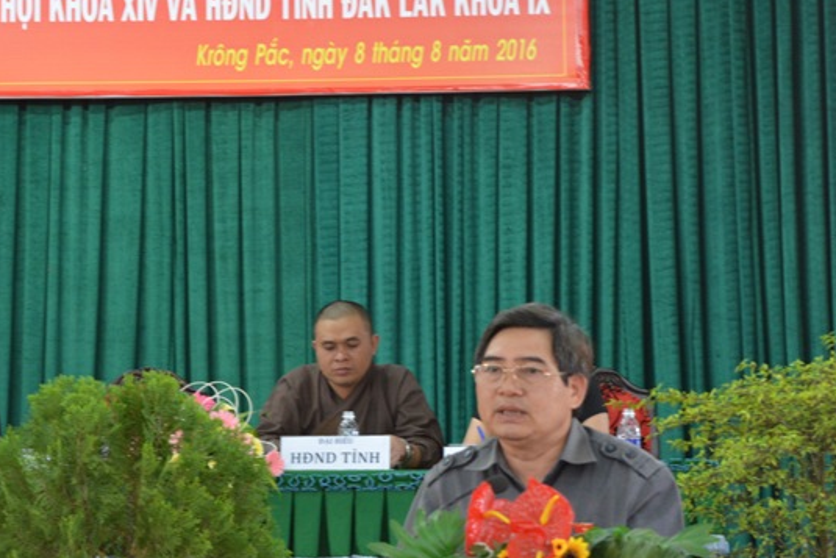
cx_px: 497
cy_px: 311
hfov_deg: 18.2
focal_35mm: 112
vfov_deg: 12.2
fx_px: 2601
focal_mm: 52
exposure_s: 1/20
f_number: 5.6
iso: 1600
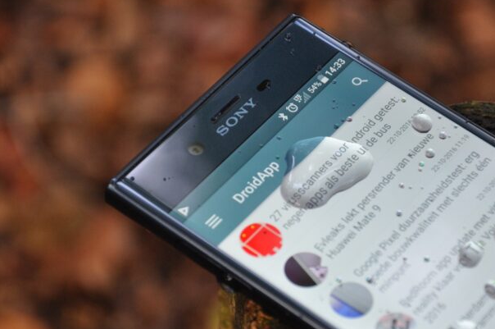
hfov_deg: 9.9
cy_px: 196
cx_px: 248
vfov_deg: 6.6
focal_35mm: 209
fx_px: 2865
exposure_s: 1/60
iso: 640
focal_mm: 105
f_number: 5.6
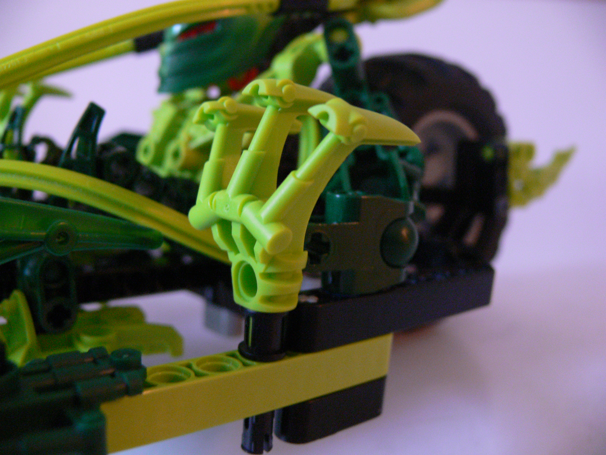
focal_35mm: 35
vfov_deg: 40.7
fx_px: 613
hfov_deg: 52.6
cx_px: 303
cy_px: 228
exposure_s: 1/4
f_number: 2.8
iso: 200
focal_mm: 7.4
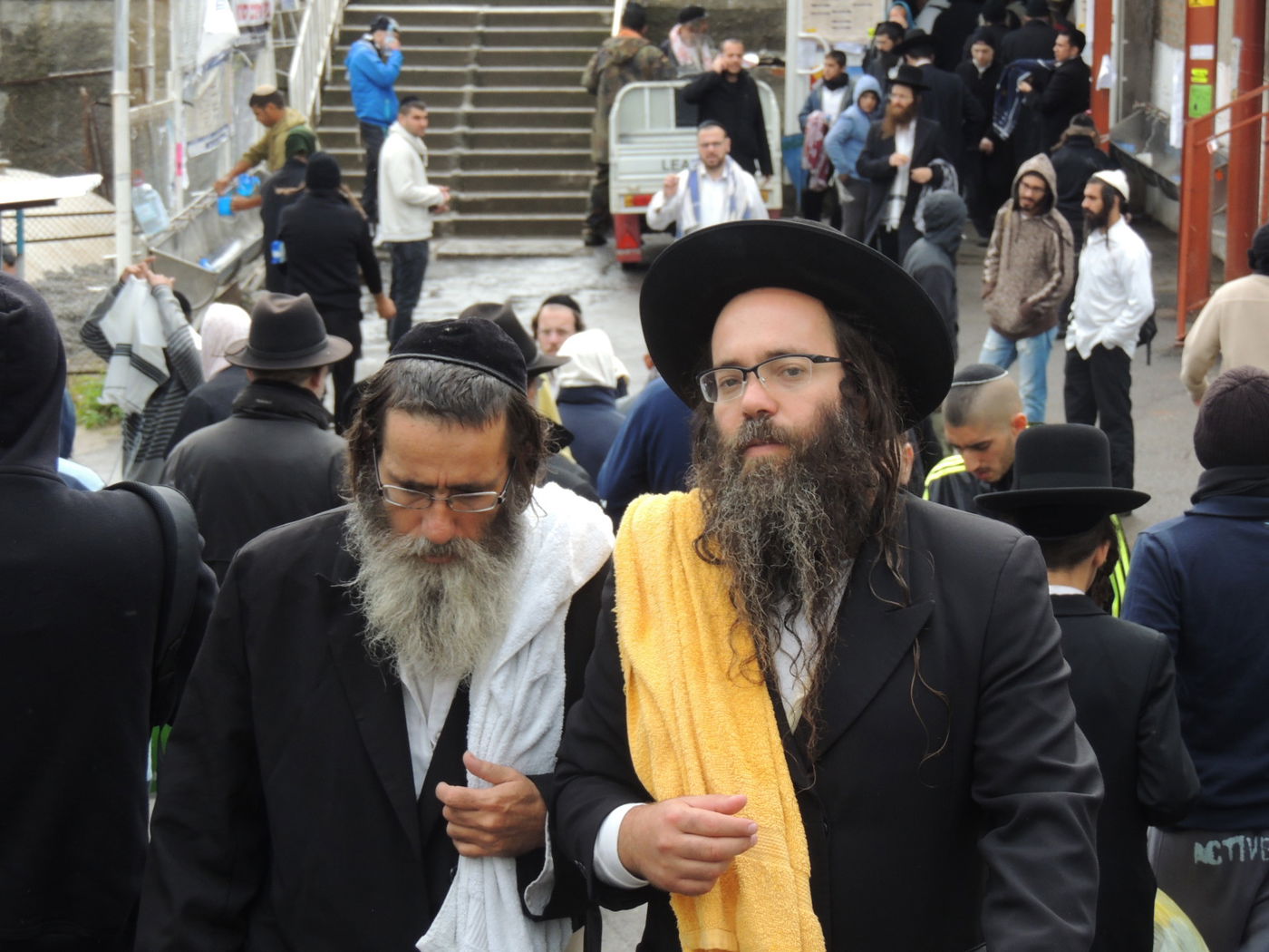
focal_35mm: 120
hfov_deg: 16.4
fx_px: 4399
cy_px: 476
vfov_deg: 12.3
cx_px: 634
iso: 200
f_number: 4.2
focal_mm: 21.4
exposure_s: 1/400
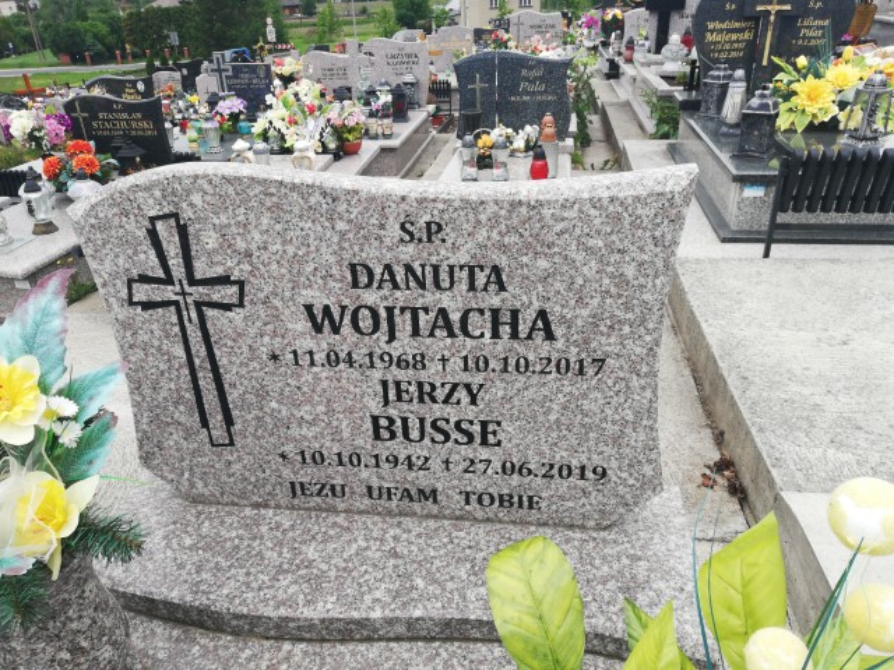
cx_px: 447
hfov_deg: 67.3
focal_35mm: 26
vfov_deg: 53.1
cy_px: 335
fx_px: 671
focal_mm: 3.81
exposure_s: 1/119
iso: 50
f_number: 2.2
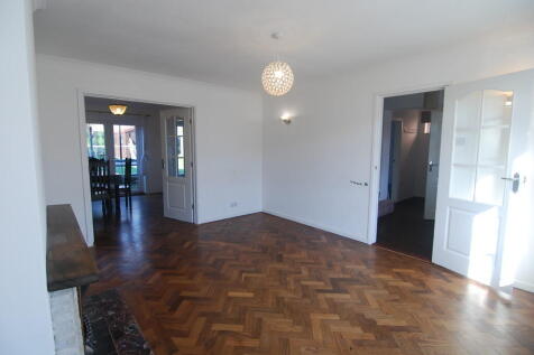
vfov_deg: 72.0
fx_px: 245
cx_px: 267
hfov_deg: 95.0
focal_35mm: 16
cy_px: 178
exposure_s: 1/80
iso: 200
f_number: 4.5
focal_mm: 11
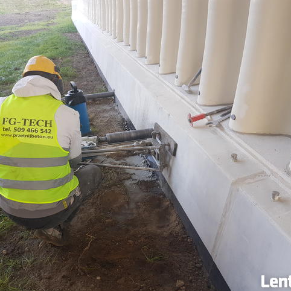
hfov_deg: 52.3
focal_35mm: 31
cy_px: 147
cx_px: 124
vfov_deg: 52.5
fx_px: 295
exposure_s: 1/100
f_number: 1.7
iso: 64
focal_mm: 4.2
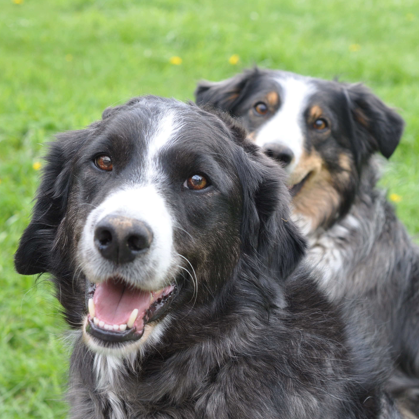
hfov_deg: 22.4
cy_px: 210
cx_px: 252
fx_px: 1054
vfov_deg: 22.5
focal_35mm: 77
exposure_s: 1/160
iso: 200
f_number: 6.3
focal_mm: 40
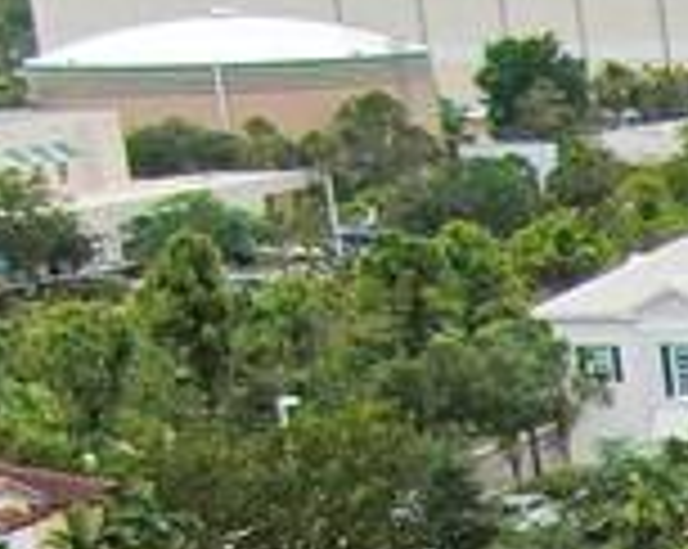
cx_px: 2118
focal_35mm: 184
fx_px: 3742
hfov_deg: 8.6
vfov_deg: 8.0
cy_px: 1148
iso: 100
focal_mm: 4.39
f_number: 2.8
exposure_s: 1/2500
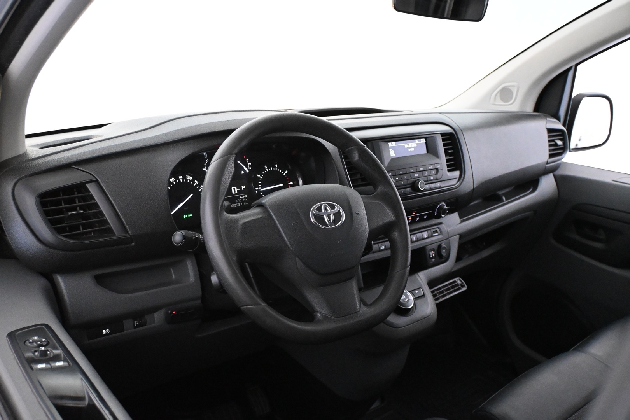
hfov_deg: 57.2
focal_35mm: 33
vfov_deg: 40.0
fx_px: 577
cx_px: 315
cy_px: 210
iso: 6400
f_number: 4
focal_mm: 22
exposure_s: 1/60
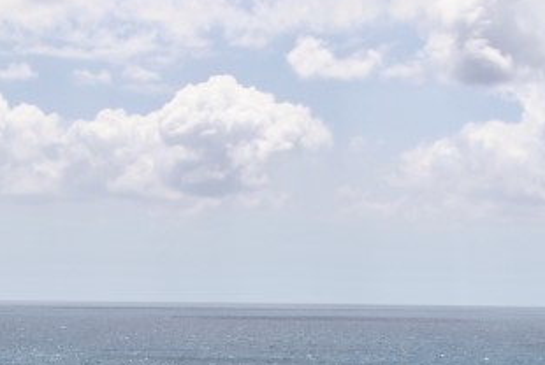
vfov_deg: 10.0
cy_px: 570
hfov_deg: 15.3
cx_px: 442
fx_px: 2017
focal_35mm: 133
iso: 100
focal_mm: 24
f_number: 8
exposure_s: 1/250
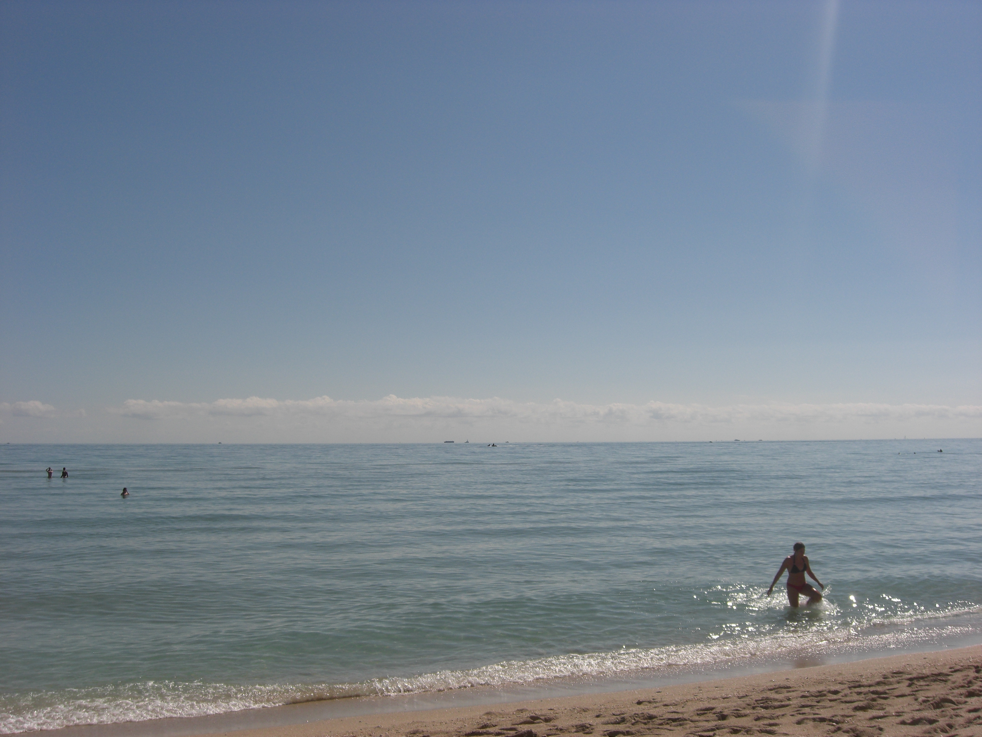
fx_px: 1078
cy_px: 368
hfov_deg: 49.0
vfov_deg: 37.7
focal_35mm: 38
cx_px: 491
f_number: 8
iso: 80
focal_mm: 7.9
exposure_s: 1/800
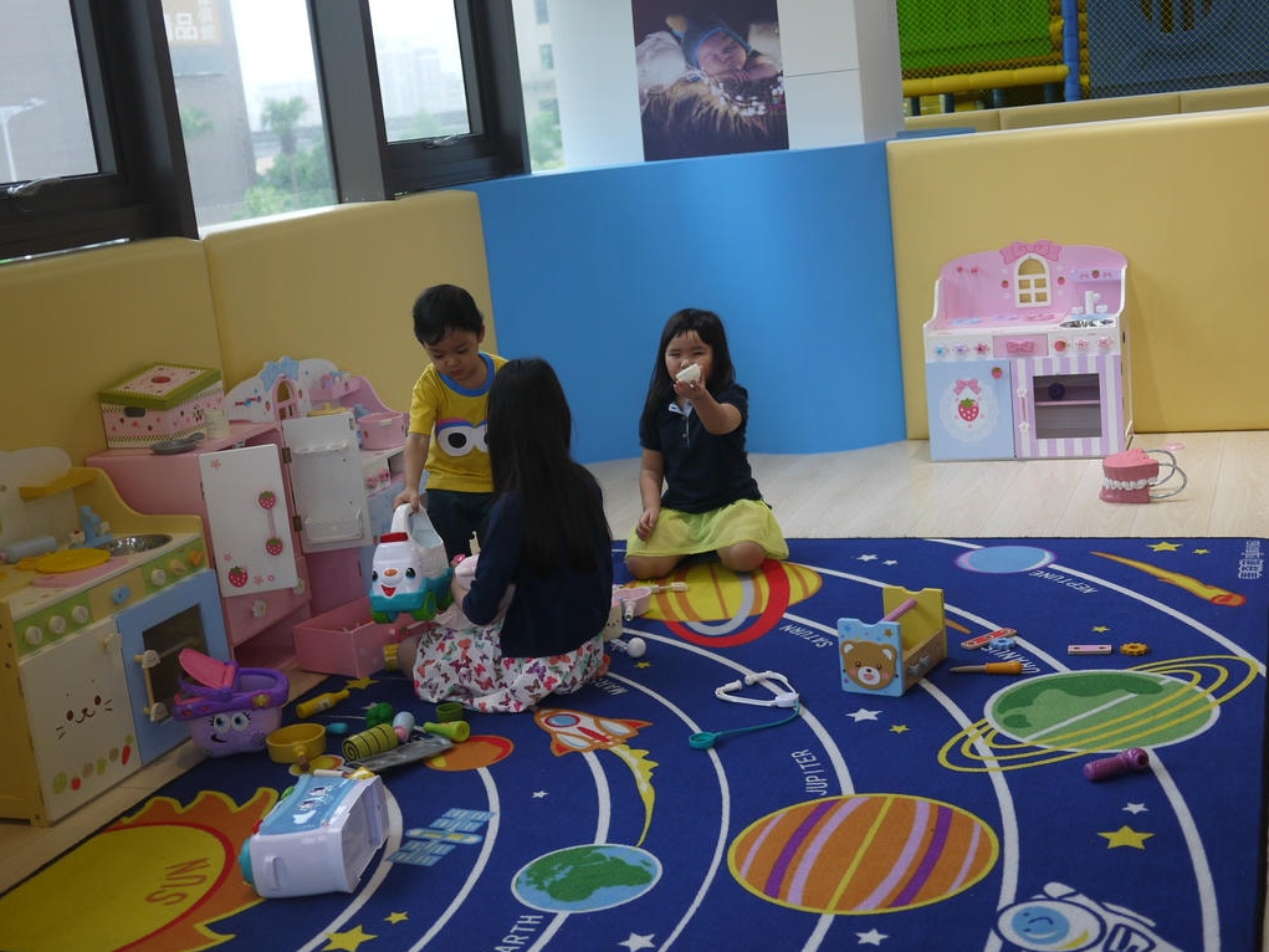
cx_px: 660
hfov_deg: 40.4
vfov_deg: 30.9
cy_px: 491
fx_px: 1723
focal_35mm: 47
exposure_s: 1/100
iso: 160
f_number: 1.7
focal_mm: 20
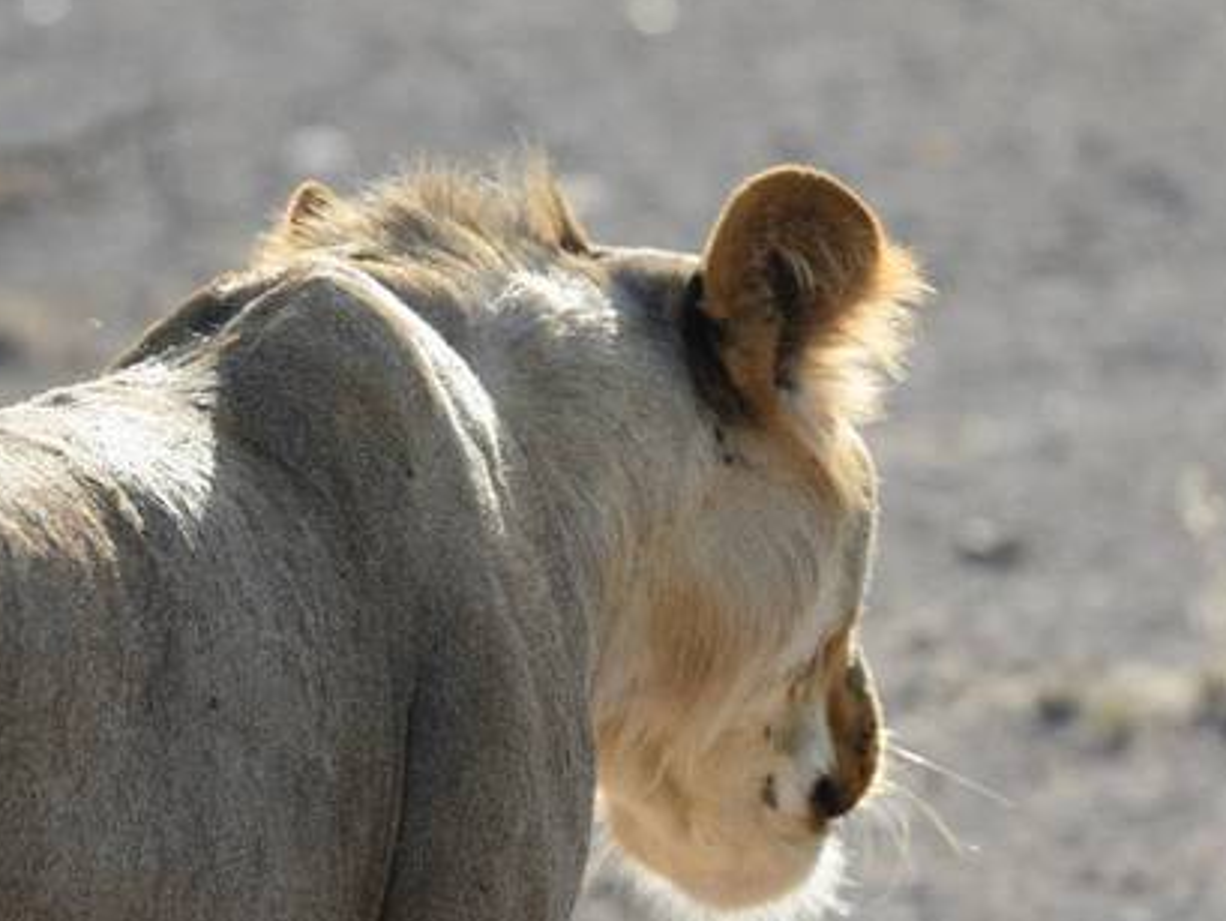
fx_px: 22674
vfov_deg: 2.3
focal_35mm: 640
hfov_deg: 3.1
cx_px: 665
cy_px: 532
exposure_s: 1/500
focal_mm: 260
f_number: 5.3
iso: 280
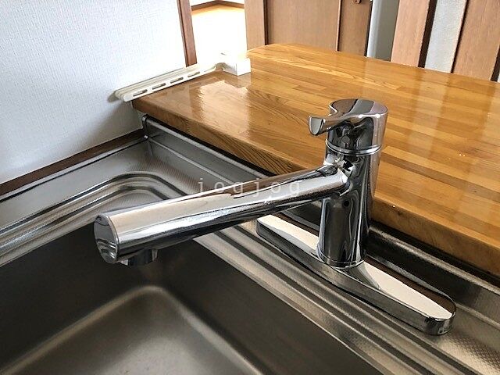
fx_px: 404
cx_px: 250
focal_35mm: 28
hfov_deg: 63.4
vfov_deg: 49.7
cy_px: 188
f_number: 1.8
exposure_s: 1/15
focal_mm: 3.99
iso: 80
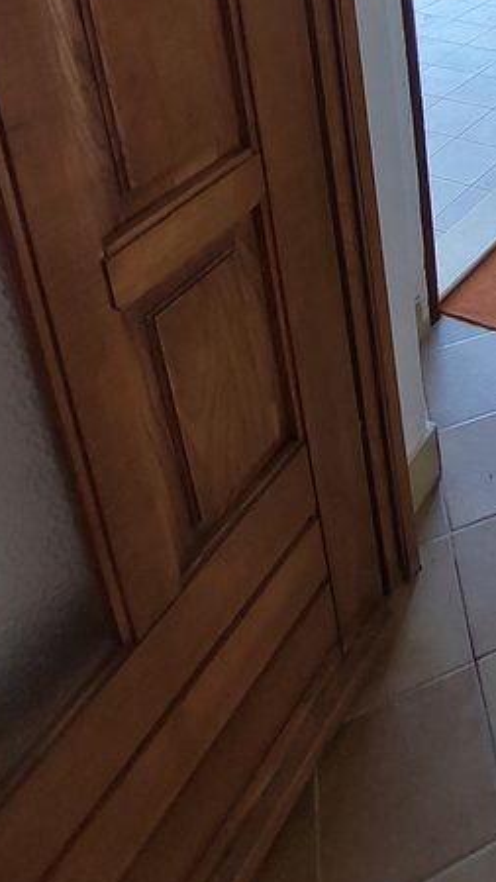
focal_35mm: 34
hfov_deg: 26.8
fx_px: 795
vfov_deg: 45.1
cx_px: 708
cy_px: -71
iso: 64
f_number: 2.2
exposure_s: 1/100
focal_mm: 1.74
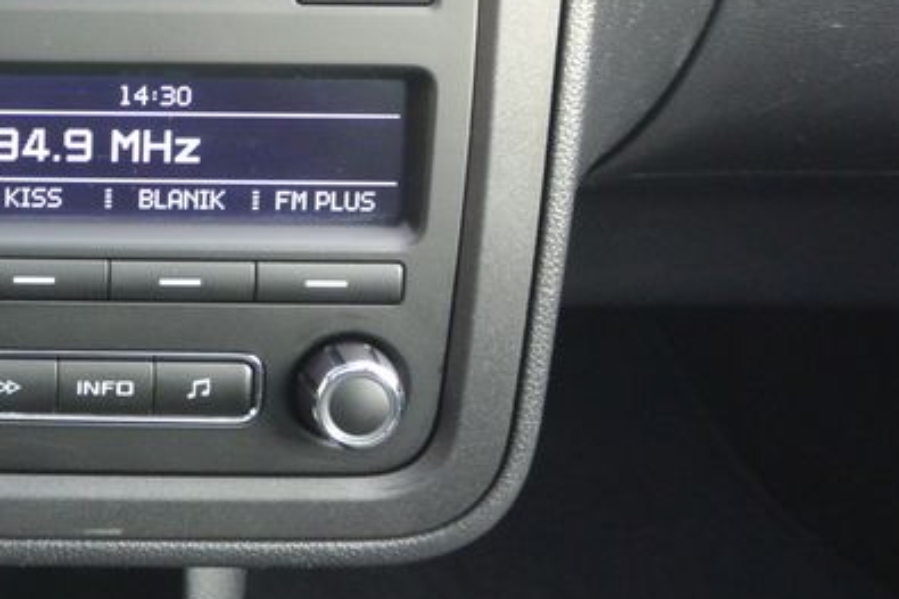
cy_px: -15
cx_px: -127
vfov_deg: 18.9
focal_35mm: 70
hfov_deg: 26.3
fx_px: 1747
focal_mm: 10
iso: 450
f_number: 3.5
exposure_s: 1/60
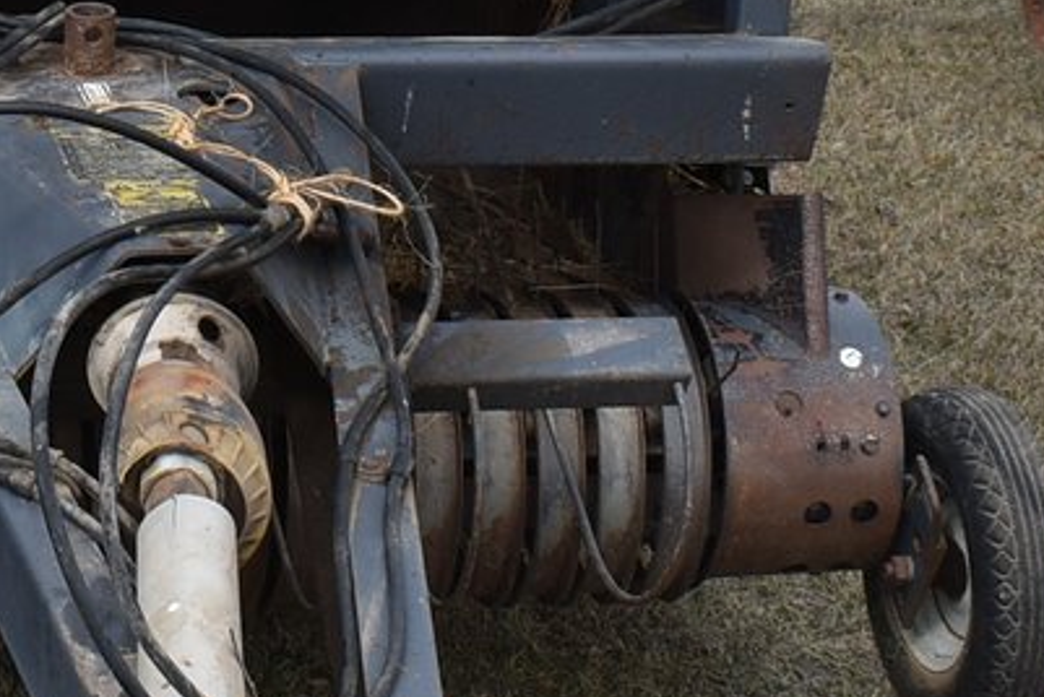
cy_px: -118
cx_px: -86
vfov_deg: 10.6
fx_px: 3686
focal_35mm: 127
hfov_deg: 15.7
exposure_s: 1/250
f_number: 8
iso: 140
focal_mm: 20
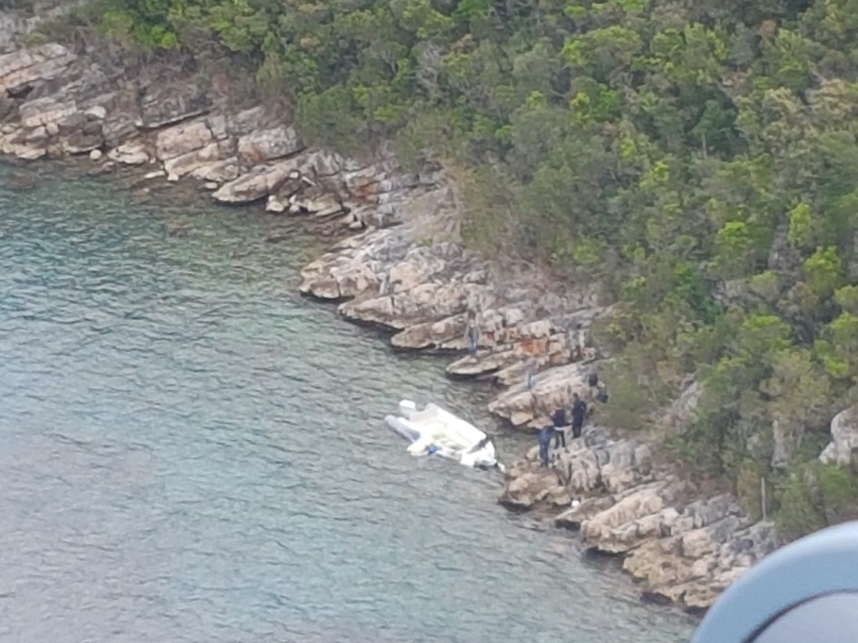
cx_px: 469
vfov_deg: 44.1
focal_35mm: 32
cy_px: 295
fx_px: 793
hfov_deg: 56.7
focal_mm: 4.2
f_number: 1.7
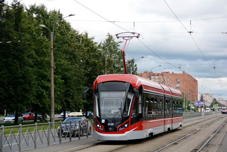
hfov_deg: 21.9
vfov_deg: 14.7
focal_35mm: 93
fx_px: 586
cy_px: 76
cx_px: 114
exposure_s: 1/500
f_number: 5
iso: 100
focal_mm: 62
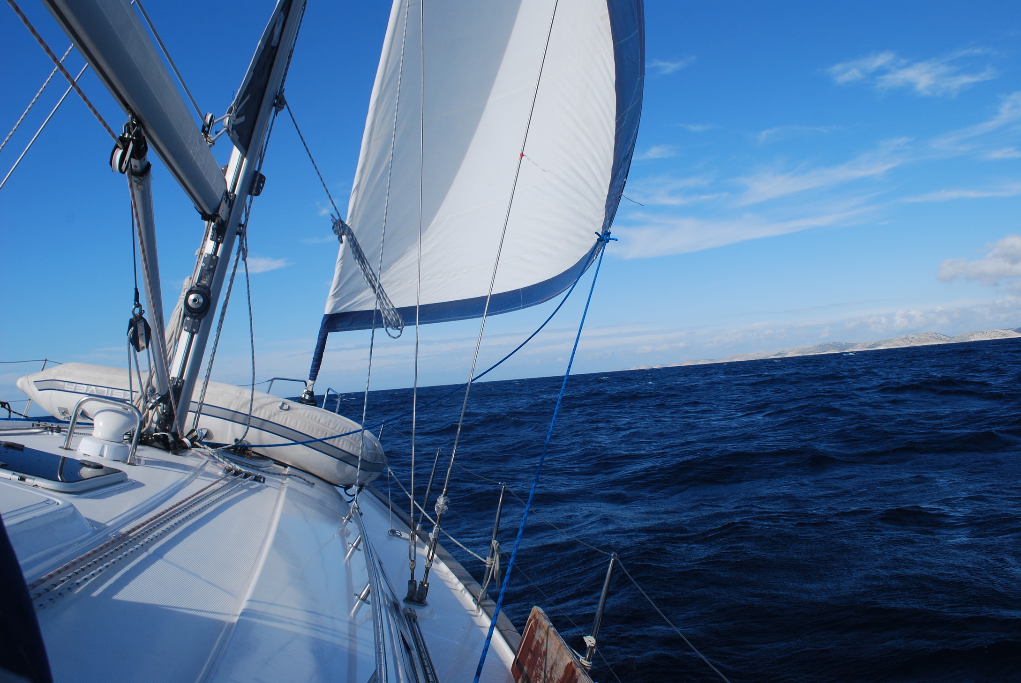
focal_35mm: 27
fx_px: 767
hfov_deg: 67.3
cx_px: 510
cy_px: 342
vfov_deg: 48.0
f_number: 10
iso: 125
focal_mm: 18
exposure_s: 1/250
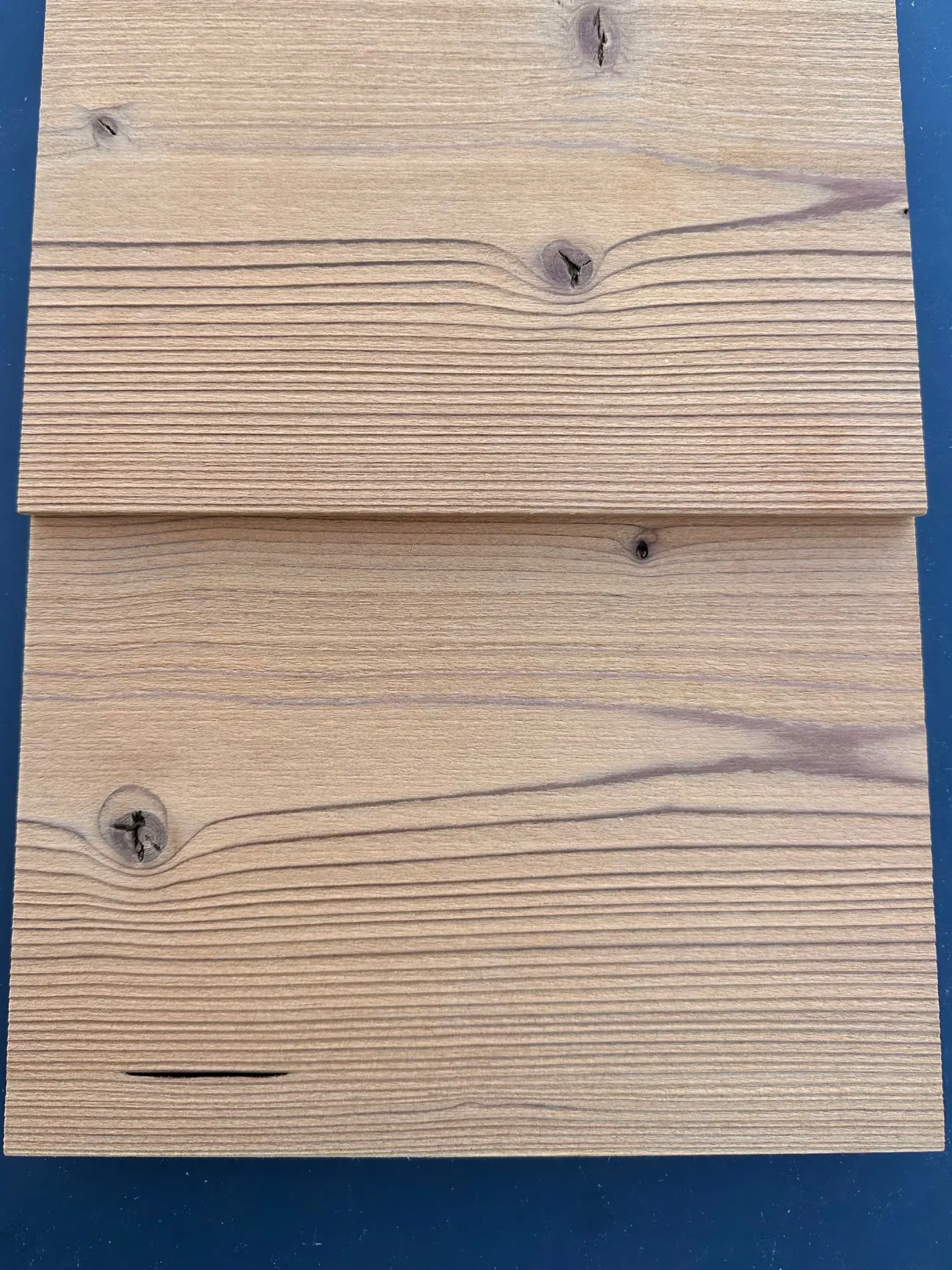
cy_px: 532
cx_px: 461
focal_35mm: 28
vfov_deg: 63.1
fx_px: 1027
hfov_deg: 49.7
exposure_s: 1/335
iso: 80
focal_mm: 6.86
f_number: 1.78
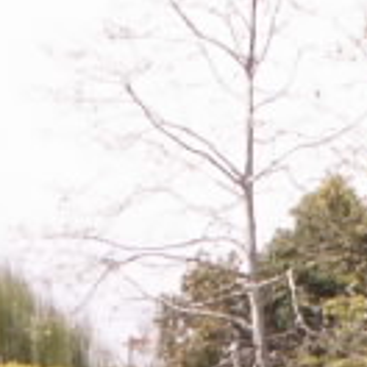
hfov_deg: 5.9
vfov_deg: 5.7
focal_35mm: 294
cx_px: 19
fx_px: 3526
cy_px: 948
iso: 50
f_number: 6.3
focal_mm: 7.26
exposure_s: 1/160
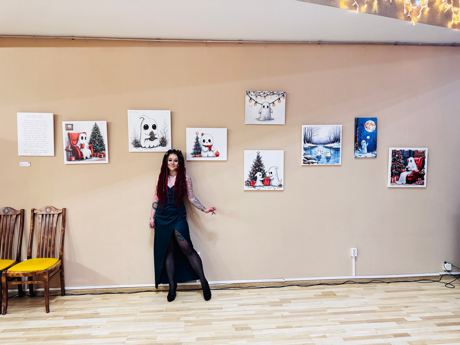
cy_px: 172
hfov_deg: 71.6
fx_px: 319
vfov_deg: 56.8
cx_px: 230
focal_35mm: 24
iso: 800
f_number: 1.78
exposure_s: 1/50
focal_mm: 6.76
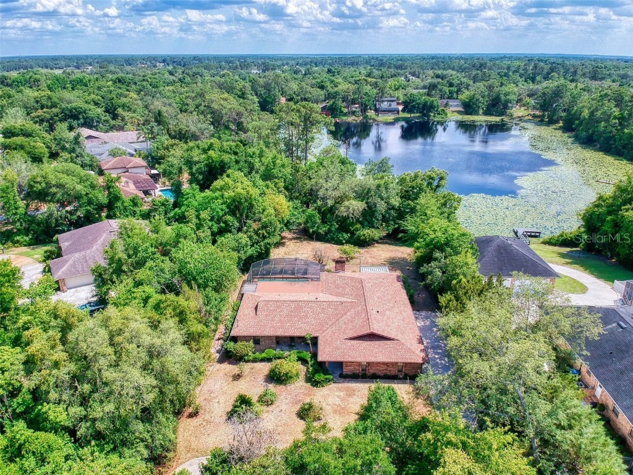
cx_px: 316
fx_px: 457
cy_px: 238
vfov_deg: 54.9
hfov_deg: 69.4
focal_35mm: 25
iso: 101
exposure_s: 1/1600
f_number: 2.6
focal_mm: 4.49
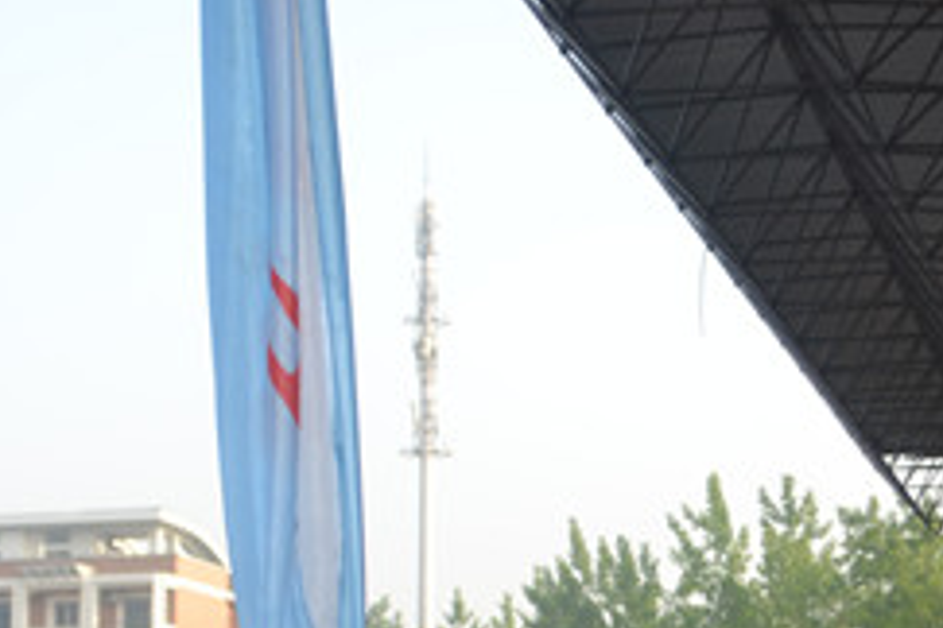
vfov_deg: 14.9
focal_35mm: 89
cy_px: 740
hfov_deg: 22.6
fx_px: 2331
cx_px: 225
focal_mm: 24
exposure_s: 1/200
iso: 100
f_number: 4.5
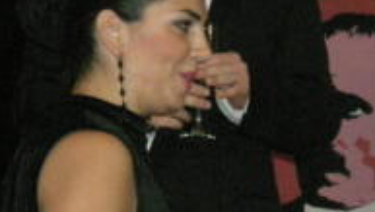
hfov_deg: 8.8
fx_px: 2439
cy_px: 157
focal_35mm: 245
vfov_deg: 5.0
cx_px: 173
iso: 800
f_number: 5.1
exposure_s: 1/120
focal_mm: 14.3
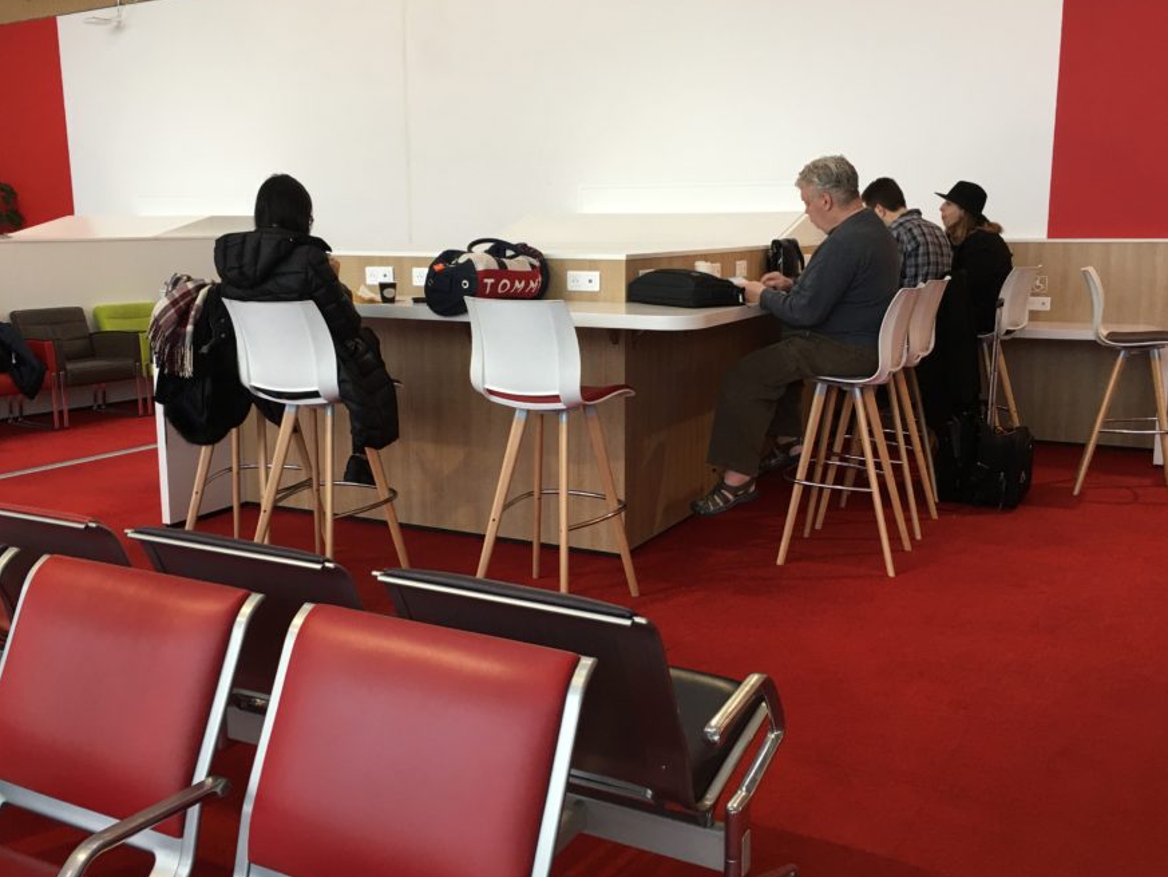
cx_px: 577
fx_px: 1147
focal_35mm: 34
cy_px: 415
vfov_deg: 41.8
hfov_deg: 53.9
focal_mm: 4.15
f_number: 2.2
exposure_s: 1/17
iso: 40
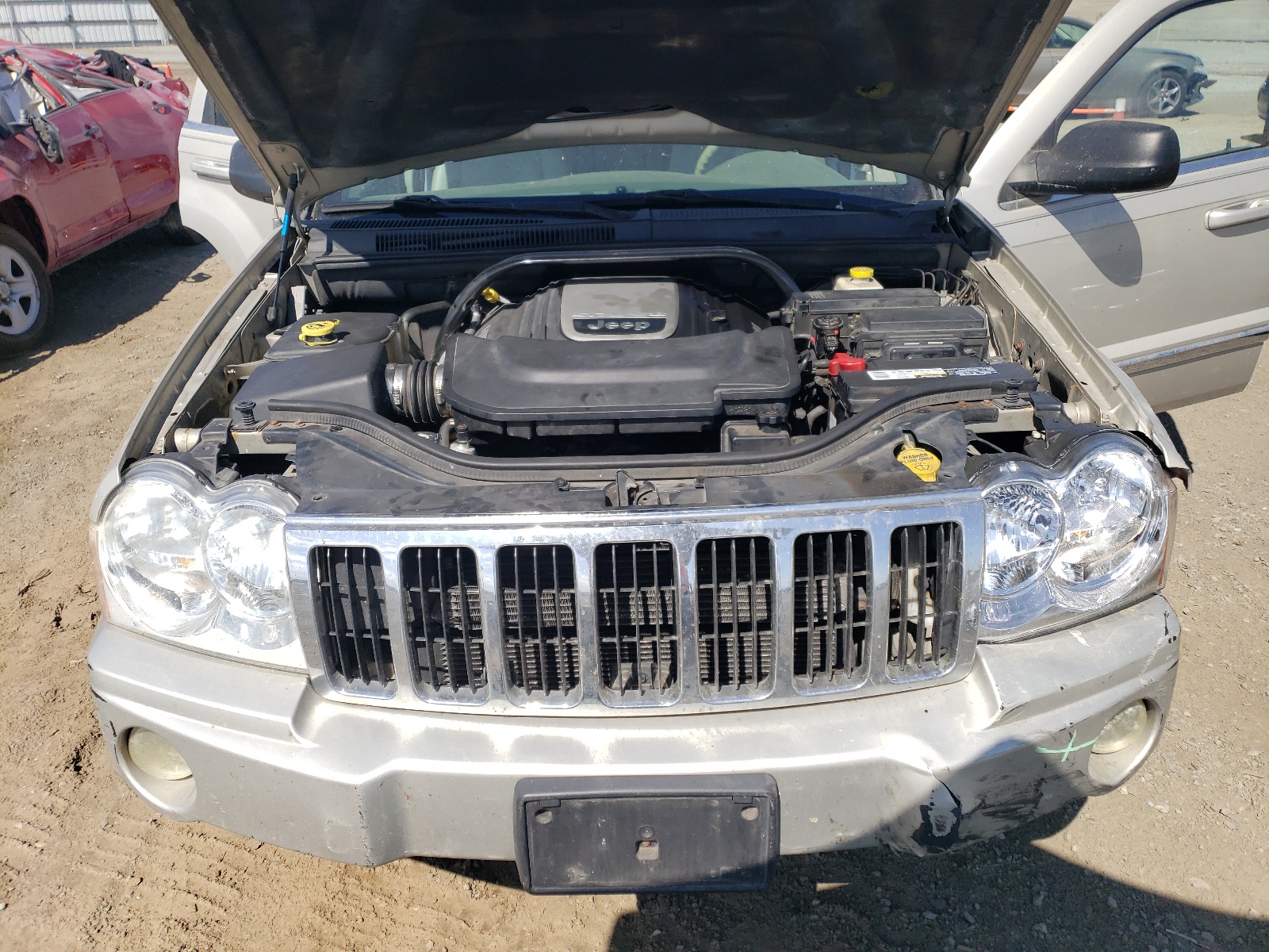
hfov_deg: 67.3
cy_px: 476
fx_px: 953
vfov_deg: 53.1
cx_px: 634
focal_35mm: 26
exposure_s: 1/2500
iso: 50
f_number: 1.5
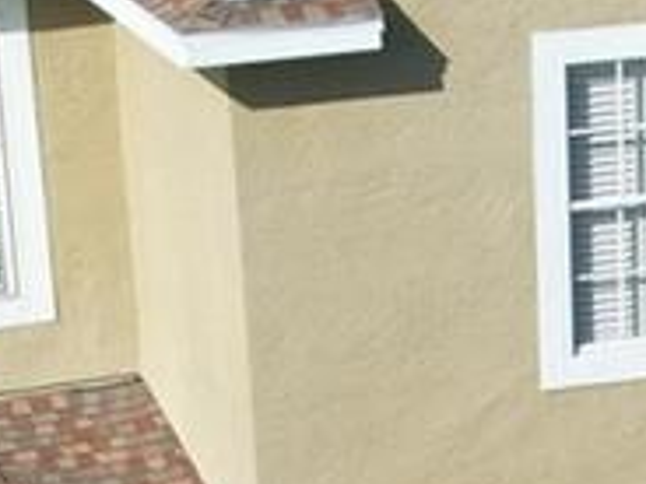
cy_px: 719
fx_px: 3434
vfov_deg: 7.9
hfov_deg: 10.6
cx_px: 734
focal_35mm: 184
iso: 100
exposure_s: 1/640
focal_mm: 8.38
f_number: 2.8
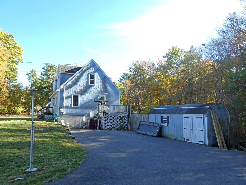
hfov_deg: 71.6
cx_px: 123
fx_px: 171
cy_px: 92
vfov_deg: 56.8
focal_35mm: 24
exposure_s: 1/250
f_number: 3.3
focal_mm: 4.3
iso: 80
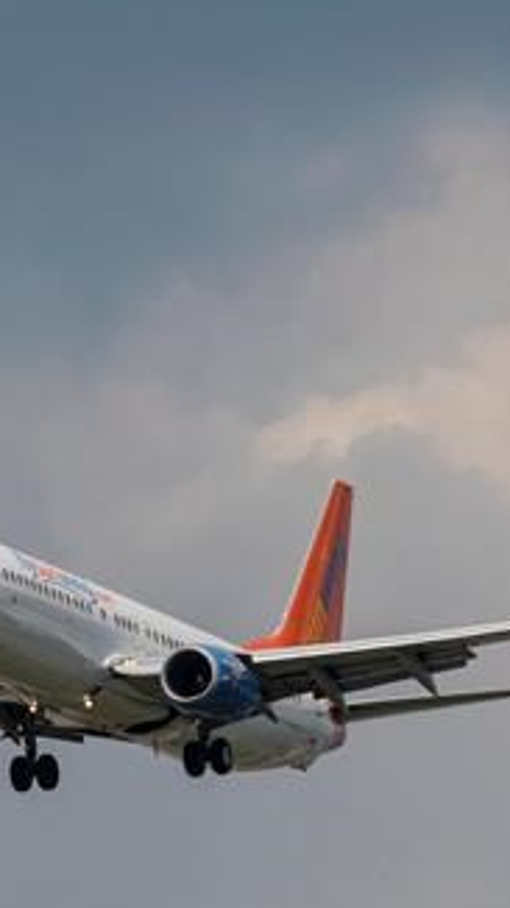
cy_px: 460
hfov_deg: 1.2
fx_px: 25186
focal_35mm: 1046
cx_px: -36
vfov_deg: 2.1
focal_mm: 500
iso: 400
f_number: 13
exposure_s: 1/1600
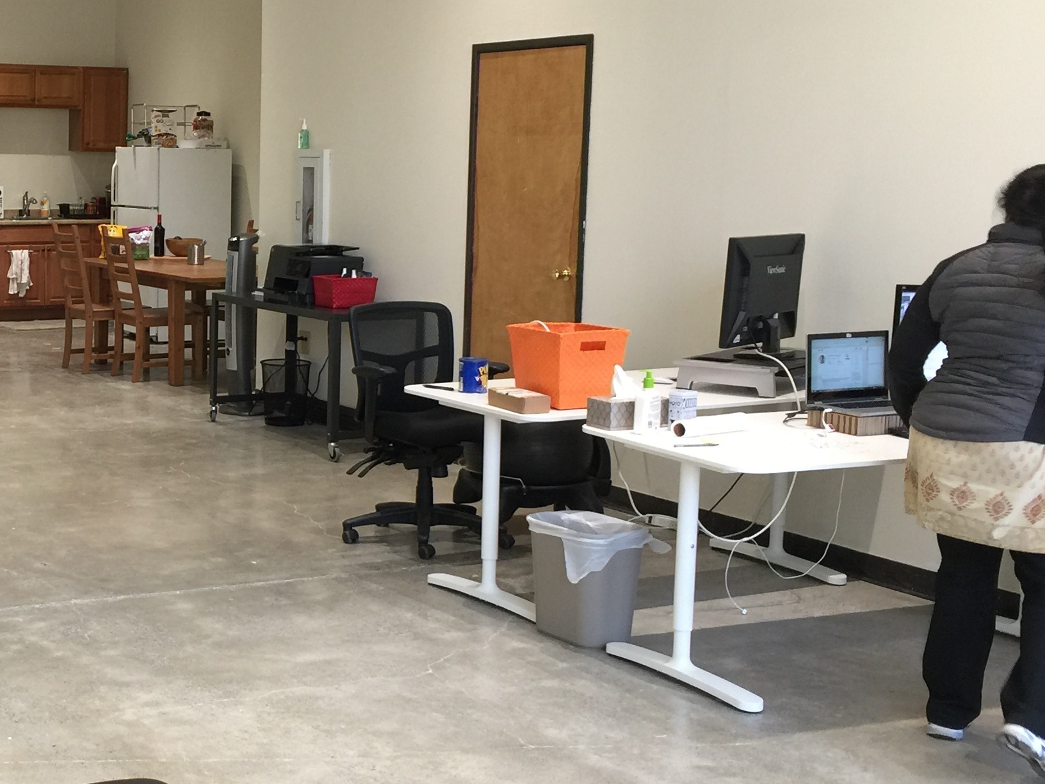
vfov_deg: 25.2
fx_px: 1751
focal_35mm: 58
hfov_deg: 31.8
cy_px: 381
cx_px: 124
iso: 32
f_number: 2.2
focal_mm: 4.15
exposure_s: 1/15
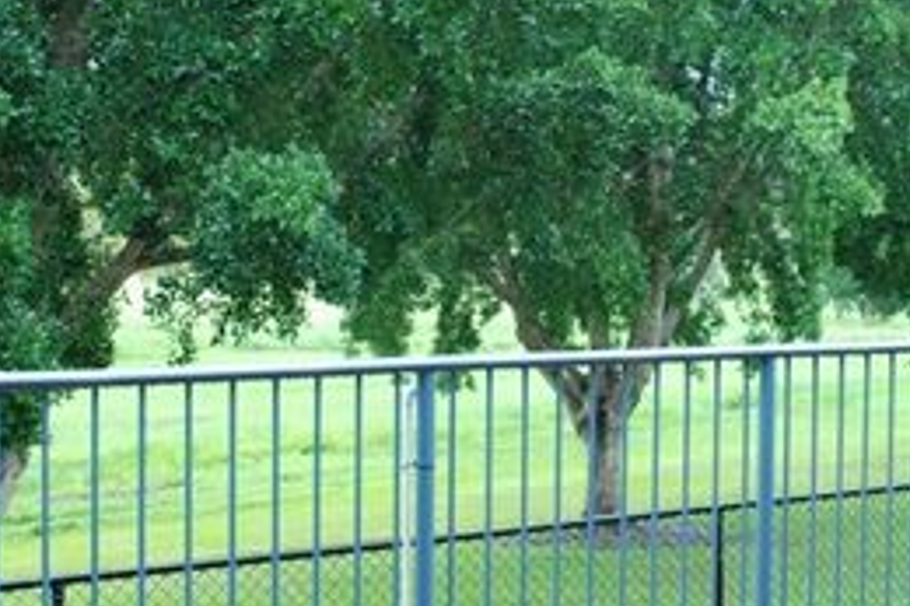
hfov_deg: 30.9
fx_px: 1642
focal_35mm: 65
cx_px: 518
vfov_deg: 20.9
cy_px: 278
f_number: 6.3
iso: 800
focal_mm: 24
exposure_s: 1/160
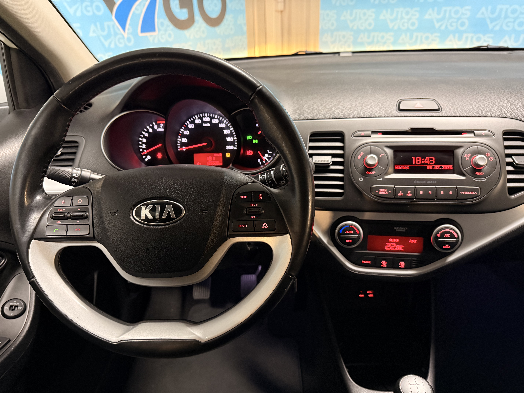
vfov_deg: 56.8
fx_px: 363
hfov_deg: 71.6
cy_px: 196
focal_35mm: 24
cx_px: 262
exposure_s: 1/33
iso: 800
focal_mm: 6.76
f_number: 1.78
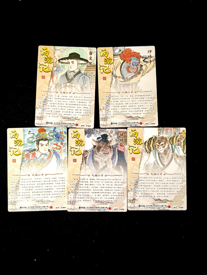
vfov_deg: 39.7
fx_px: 383
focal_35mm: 48
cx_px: 104
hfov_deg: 30.3
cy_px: 138
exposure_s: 1/50
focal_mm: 6.67
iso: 160
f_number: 1.9
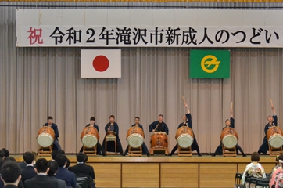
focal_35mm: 116
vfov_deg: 11.8
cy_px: 116
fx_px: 910
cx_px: 153
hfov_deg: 17.7
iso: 3200
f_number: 5.3
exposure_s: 1/250
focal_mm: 56
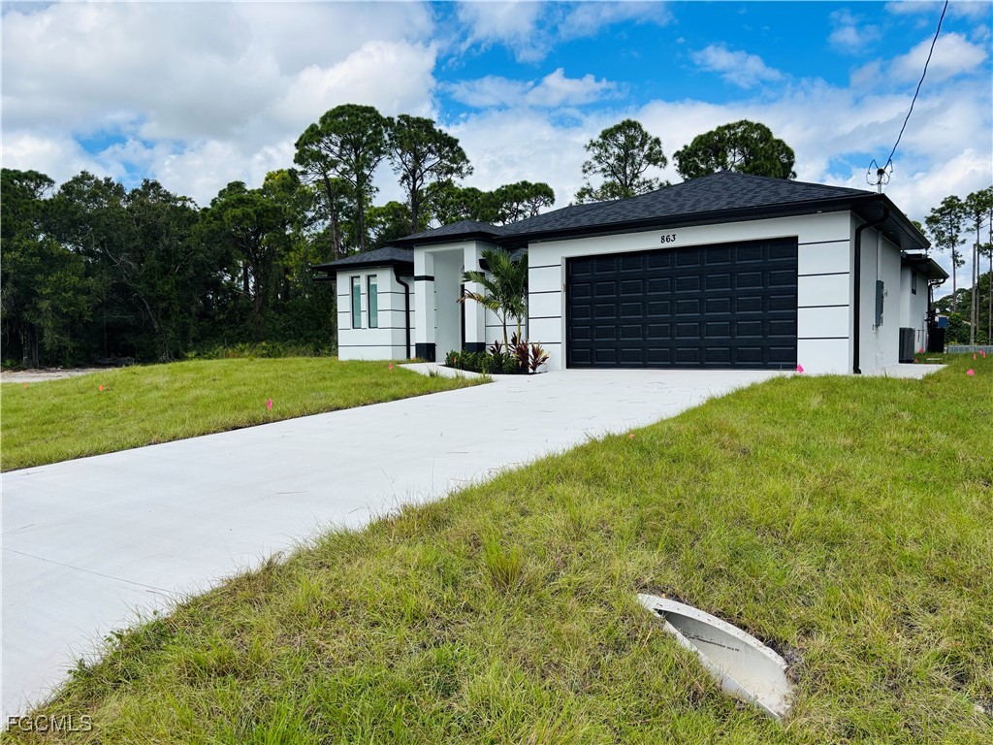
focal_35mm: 26
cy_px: 372
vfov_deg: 53.1
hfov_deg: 67.3
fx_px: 746
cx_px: 496
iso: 50
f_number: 1.6
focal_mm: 5.96
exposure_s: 1/3650
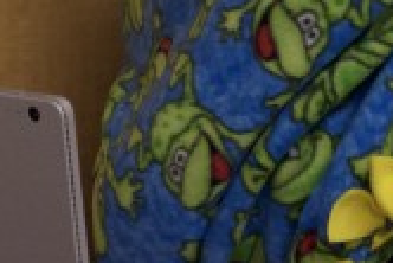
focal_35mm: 127
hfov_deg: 16.1
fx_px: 1388
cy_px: 7
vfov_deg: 10.7
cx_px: 162
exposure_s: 1/60
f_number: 9
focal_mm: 24
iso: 2200
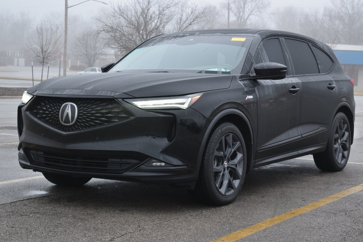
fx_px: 681
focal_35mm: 68
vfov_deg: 20.2
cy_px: 121
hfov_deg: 29.9
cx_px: 182
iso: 400
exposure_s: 1/100
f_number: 5
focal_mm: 45
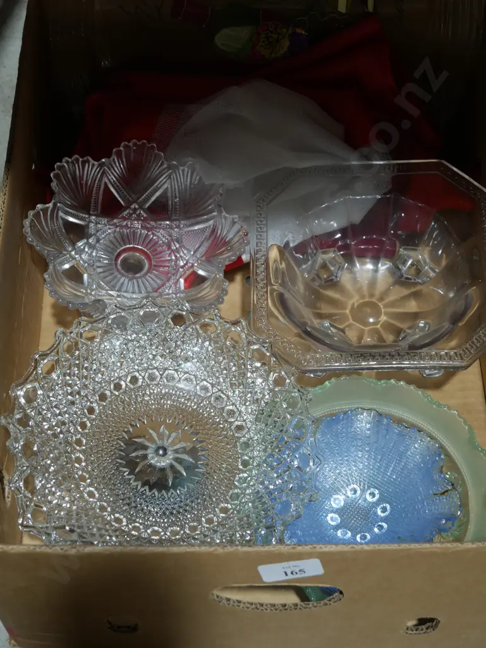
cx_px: 243
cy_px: 324
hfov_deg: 25.3
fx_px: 1085
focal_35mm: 58
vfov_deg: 33.2
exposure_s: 1/60
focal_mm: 29
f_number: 5.4
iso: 500
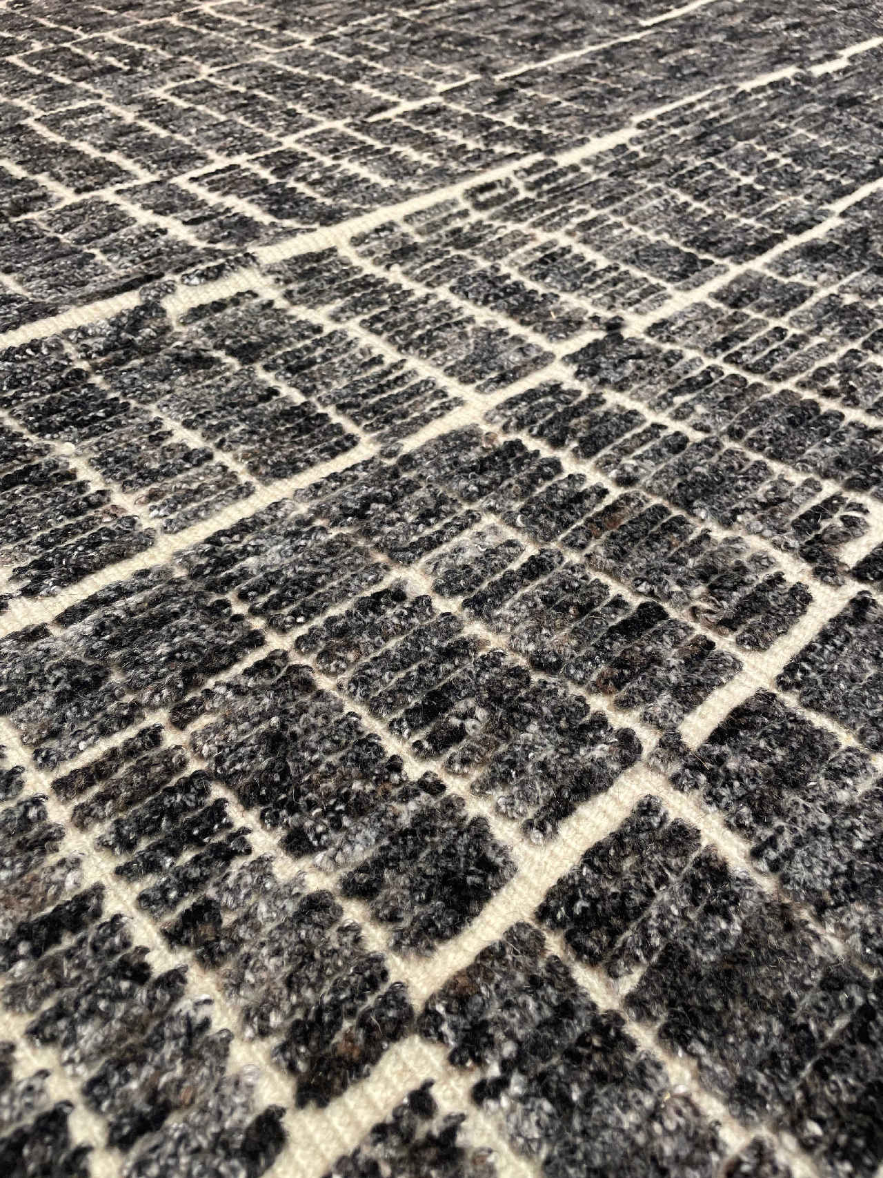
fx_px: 884
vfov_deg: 67.3
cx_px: 442
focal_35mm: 26
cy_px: 589
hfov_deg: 53.1
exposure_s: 1/100
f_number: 1.6
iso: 125
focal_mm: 4.2
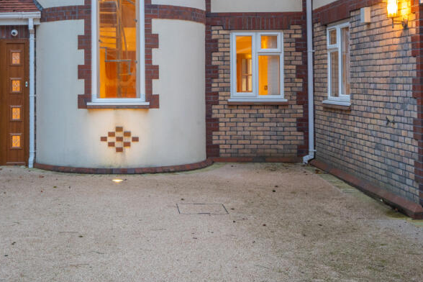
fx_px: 717
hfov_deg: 32.4
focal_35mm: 61
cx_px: 116
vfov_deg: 22.0
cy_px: 63
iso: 1600
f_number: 14
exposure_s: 1/4
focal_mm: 35
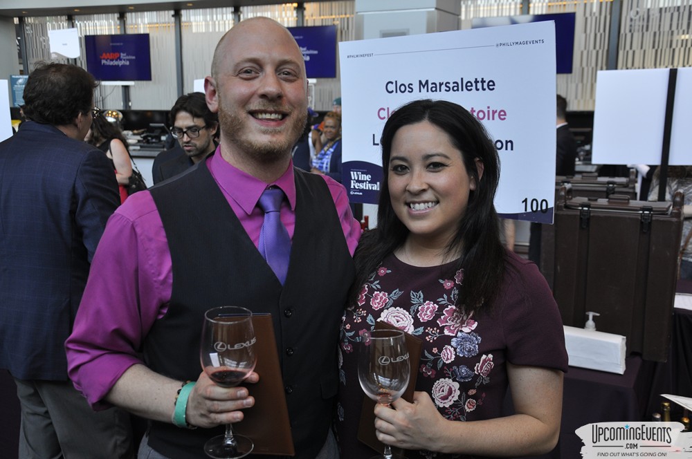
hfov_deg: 49.6
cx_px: 346
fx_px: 749
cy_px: 230
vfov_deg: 34.1
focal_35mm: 39
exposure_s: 1/60
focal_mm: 26
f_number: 5
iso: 400
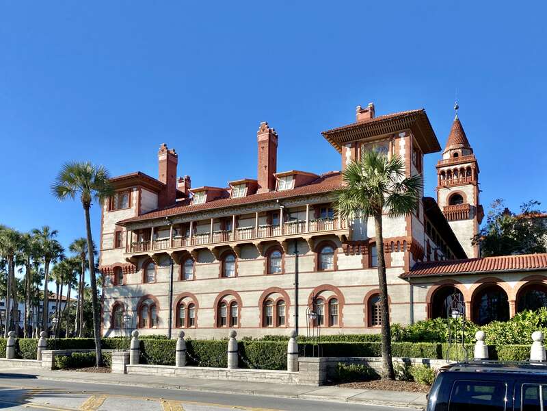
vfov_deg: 53.1
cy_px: 206
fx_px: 411
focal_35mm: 26
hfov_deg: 67.3
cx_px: 274
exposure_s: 1/1996
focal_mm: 4.25
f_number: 1.8
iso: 32
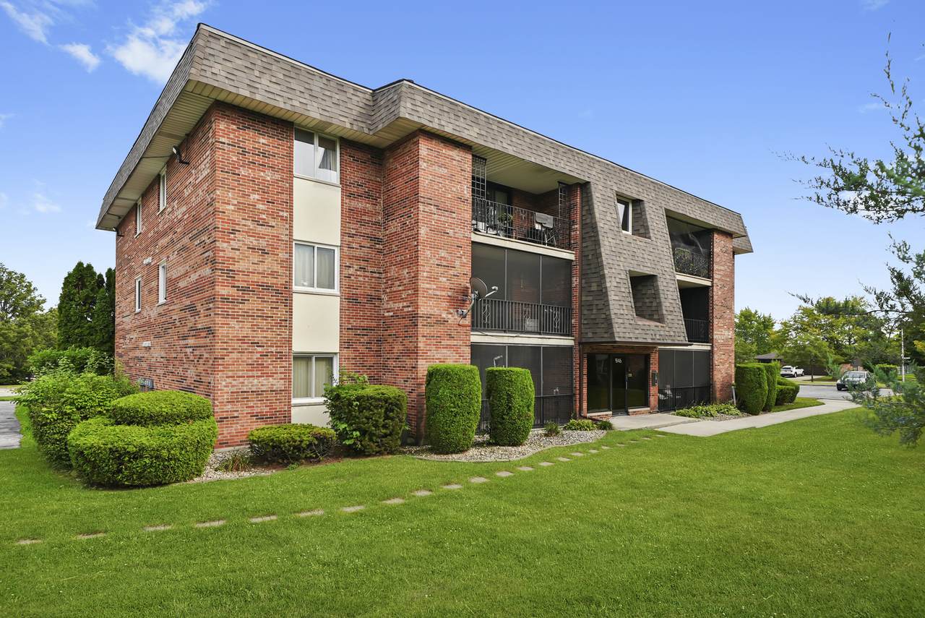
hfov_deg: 83.9
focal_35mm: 20
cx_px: 462
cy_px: 309
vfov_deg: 62.0
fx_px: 514
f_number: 6.3
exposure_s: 1/100
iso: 80
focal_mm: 20
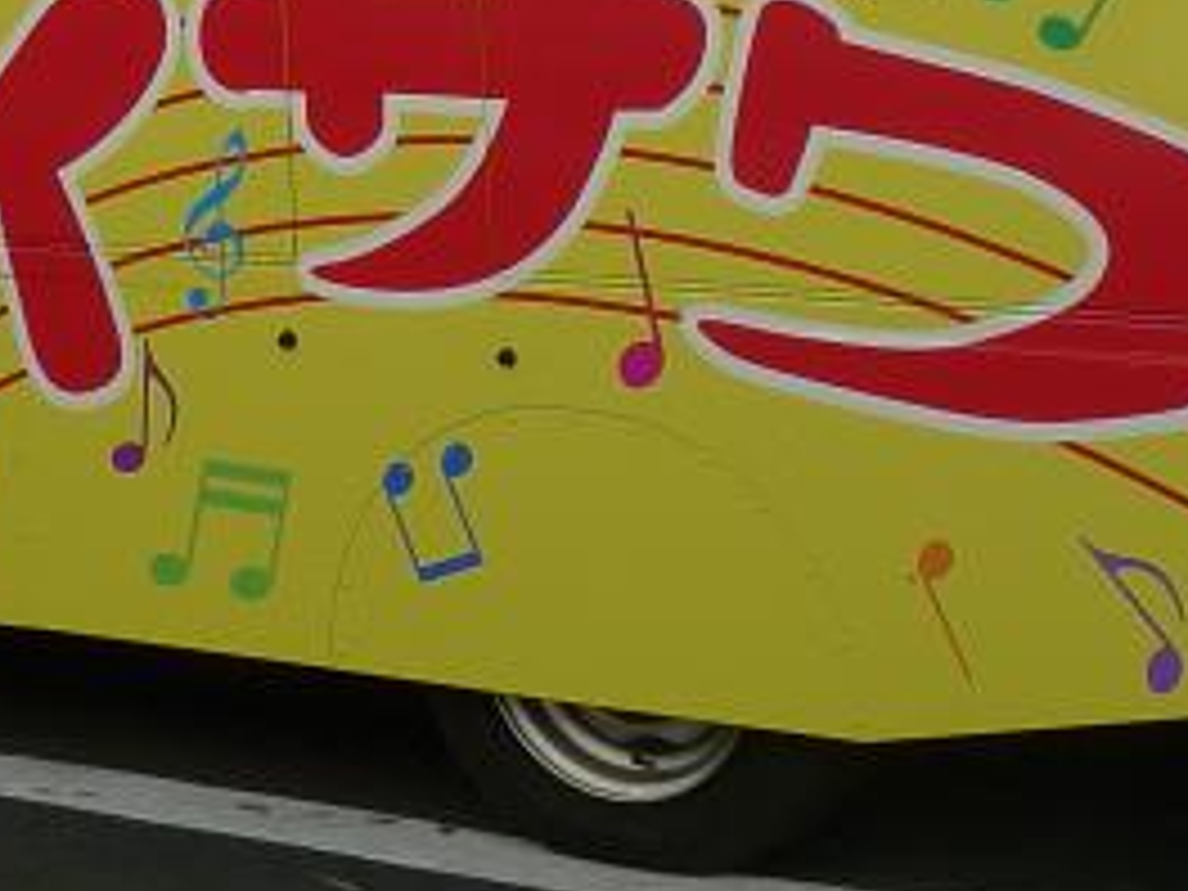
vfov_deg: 13.4
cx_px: 302
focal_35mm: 106
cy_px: -333
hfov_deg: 18.4
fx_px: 3638
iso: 80
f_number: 4
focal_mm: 5.1
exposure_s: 1/400
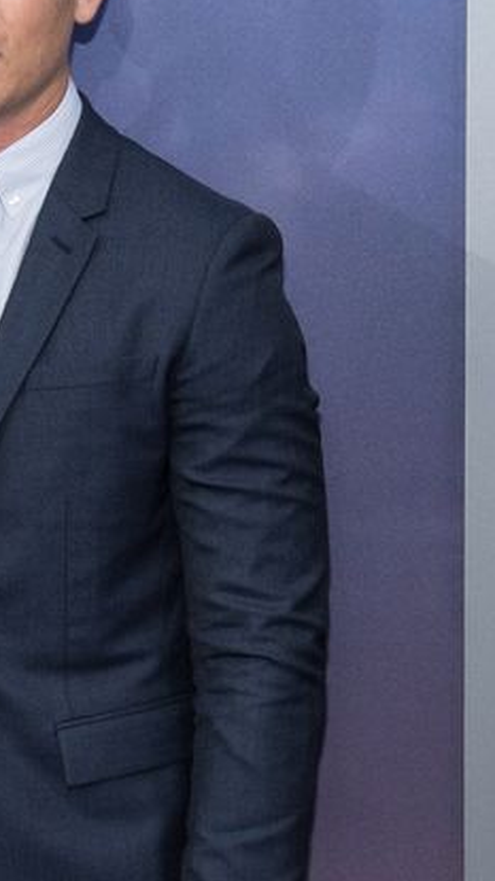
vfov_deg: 19.4
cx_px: -6
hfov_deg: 10.9
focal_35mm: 110
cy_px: 585
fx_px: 2570
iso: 800
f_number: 6.3
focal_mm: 50
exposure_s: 1/200
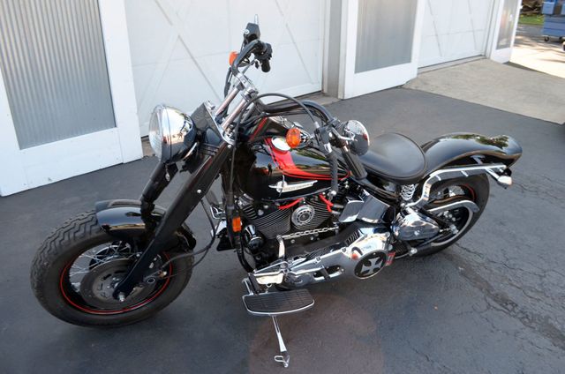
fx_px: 423
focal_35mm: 27
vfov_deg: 47.7
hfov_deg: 67.5
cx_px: 282
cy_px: 187
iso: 250
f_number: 5.6
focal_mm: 18
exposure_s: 1/125
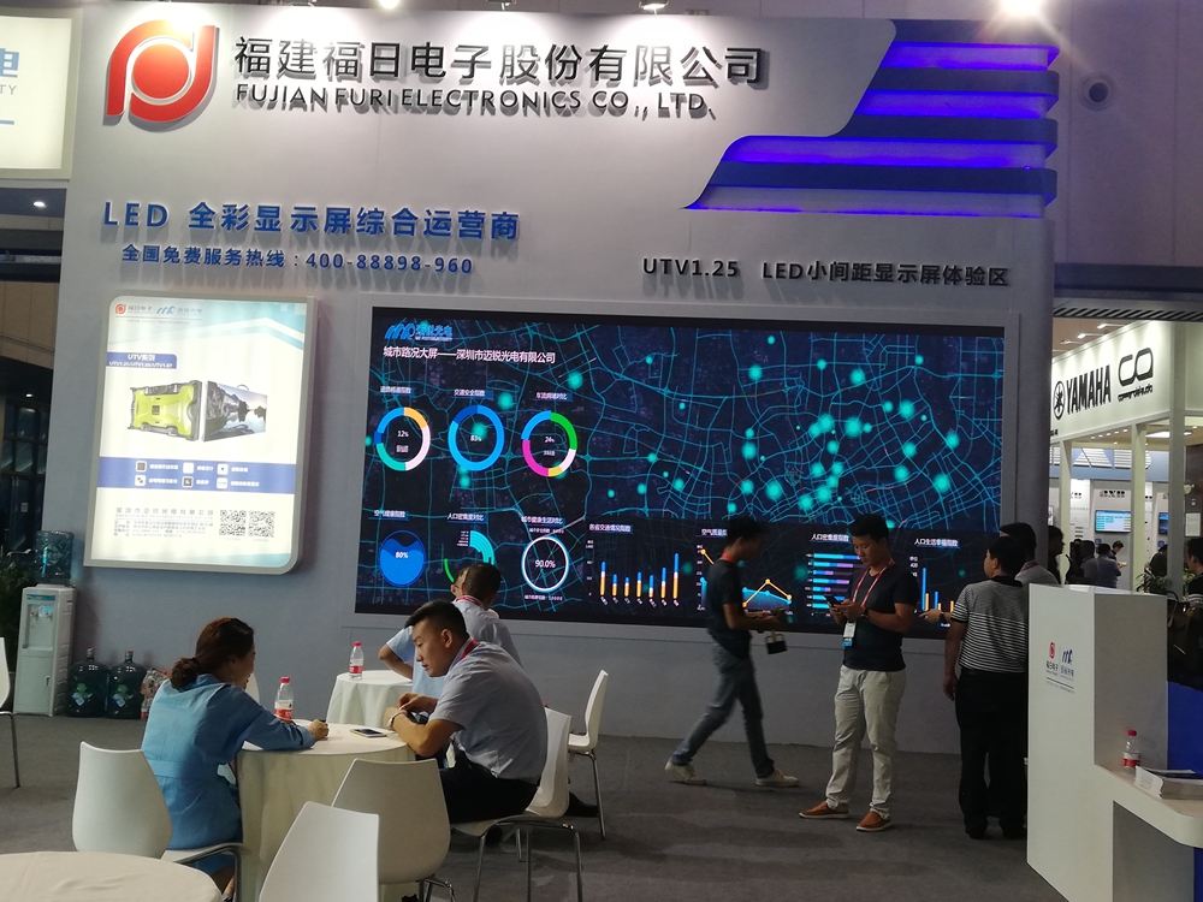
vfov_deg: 37.7
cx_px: 602
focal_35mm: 38
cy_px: 451
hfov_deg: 49.0
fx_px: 1321
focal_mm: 3.81
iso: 100
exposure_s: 1/50
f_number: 2.2
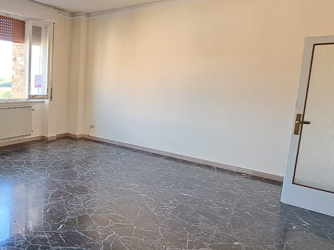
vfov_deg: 53.0
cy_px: 118
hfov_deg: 59.9
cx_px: 51
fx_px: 251
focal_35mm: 26
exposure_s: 1/50
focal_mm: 1.74
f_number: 2.2
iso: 80
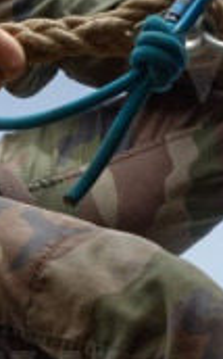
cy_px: 131
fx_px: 4859
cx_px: 46
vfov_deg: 4.2
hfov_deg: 2.6
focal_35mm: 498
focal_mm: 70
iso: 200
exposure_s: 1/1250
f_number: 5.6
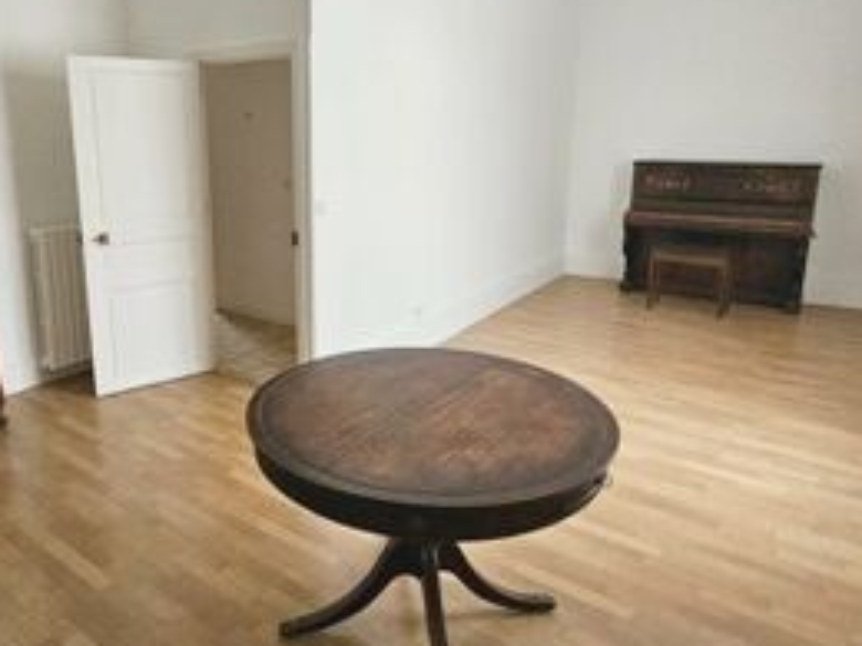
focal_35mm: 24
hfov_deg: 70.8
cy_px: 285
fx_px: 598
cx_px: 341
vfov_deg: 56.7
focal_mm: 2.2
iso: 500
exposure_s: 1/71
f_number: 2.2
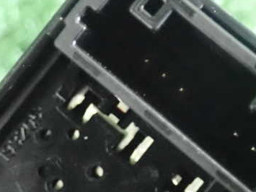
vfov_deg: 13.5
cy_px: 88
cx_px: 190
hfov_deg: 17.8
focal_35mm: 110
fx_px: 813
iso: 6400
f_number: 3.8
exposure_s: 1/50
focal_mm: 11.78
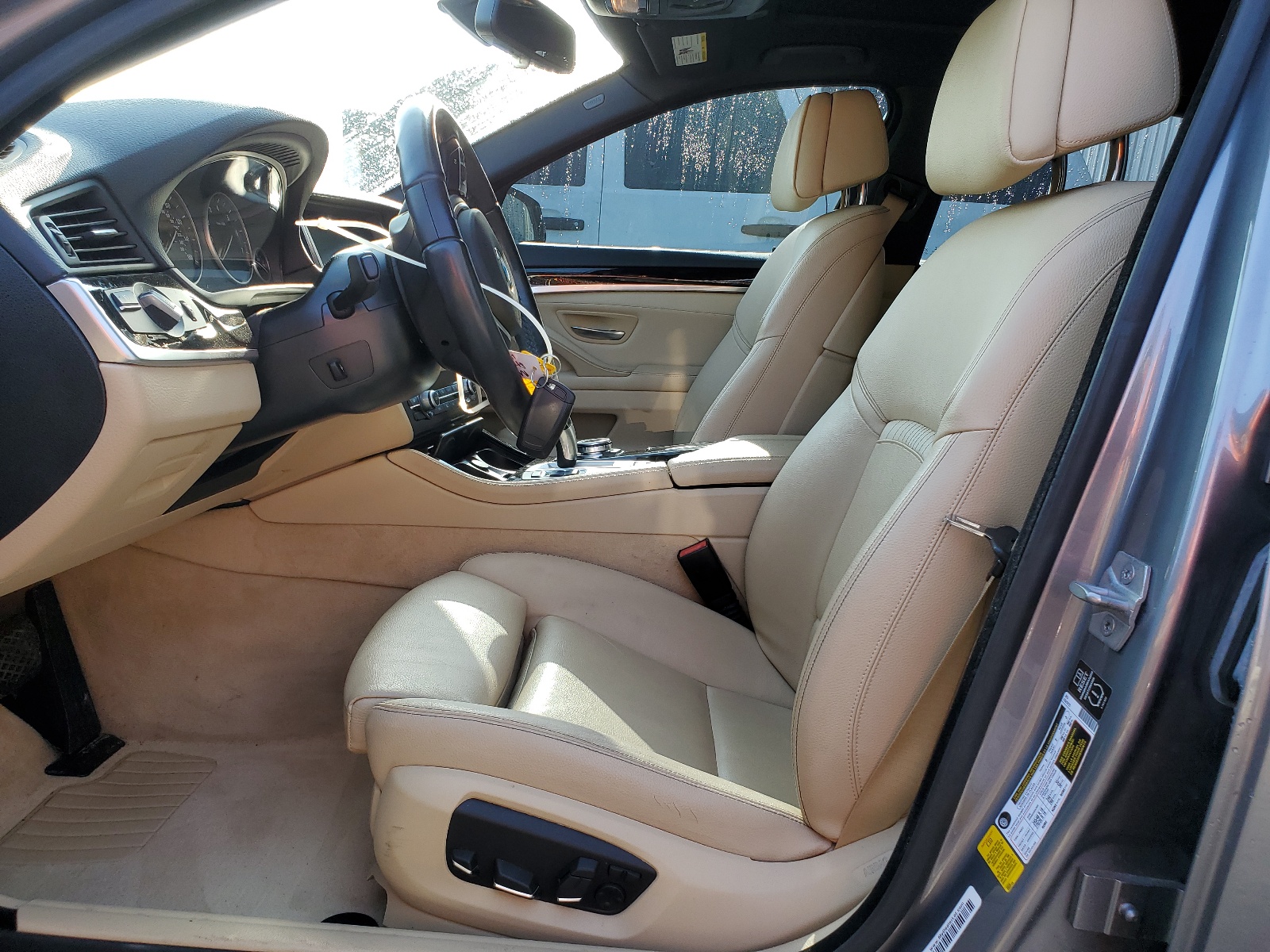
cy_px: 476
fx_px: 954
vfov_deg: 53.1
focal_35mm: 26
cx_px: 635
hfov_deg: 67.3
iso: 50
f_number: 1.5
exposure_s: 1/167
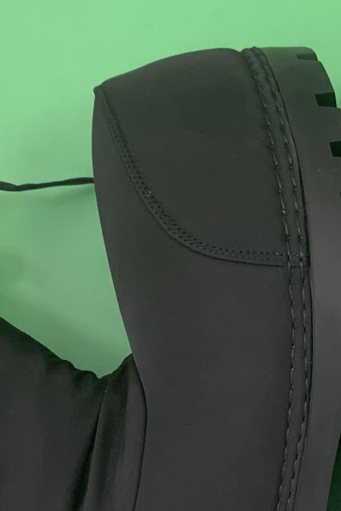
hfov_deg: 15.3
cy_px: 442
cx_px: 379
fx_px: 1236
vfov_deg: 22.9
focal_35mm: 87
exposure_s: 1/60
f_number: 1.8
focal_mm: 4.25
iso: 320
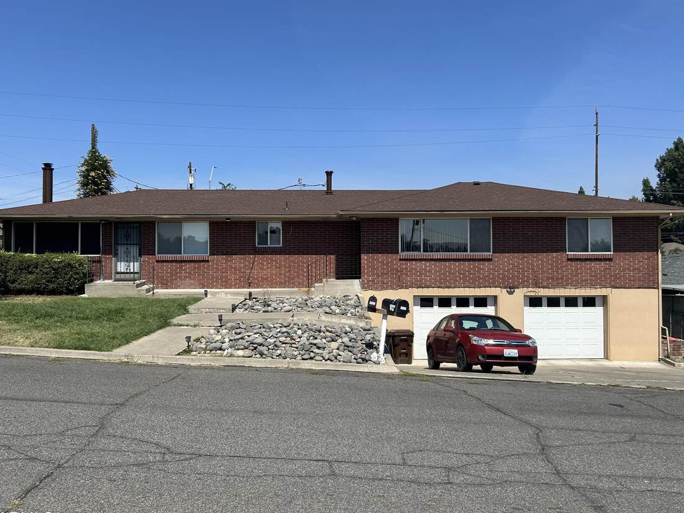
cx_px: 327
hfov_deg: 59.9
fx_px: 593
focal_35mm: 30
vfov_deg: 46.8
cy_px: 250
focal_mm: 5.7
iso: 50
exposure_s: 1/4444
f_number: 1.5
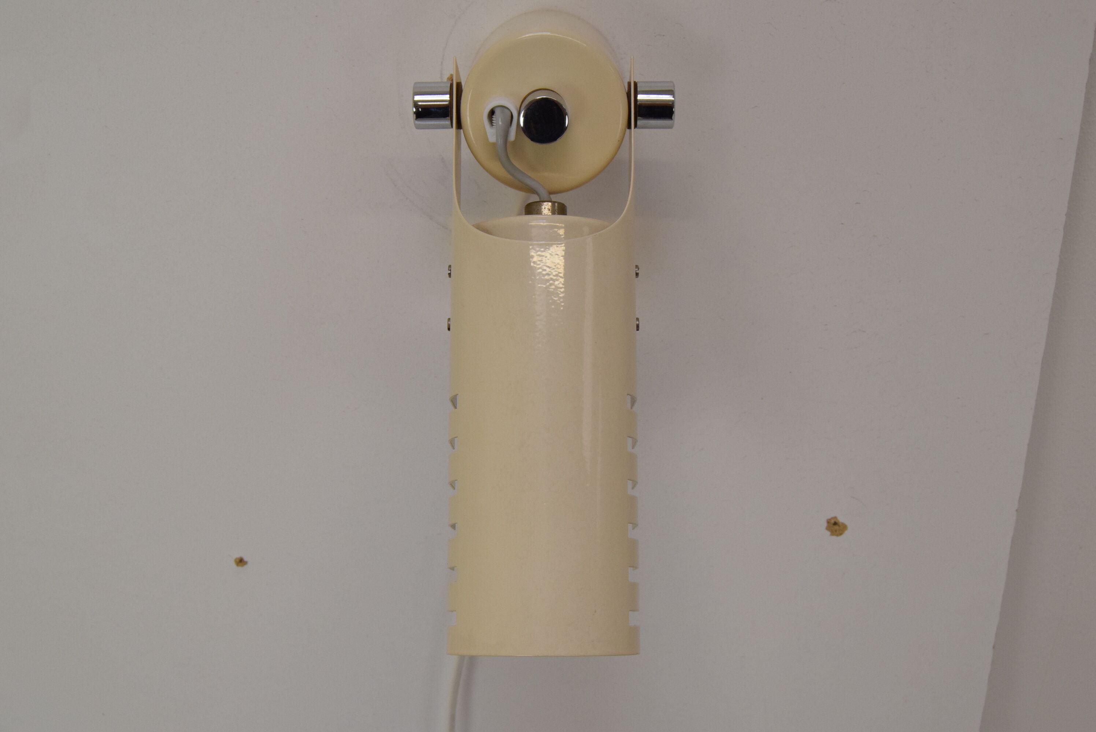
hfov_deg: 41.1
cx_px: 548
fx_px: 1462
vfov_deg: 28.1
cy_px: 366
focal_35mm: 48
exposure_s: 1/320
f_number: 9
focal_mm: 32
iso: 1600
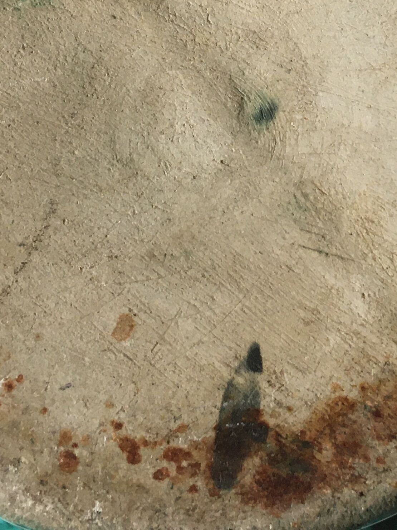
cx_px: 232
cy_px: 71
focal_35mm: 79
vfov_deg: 24.1
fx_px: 1208
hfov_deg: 18.6
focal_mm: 4.15
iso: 40
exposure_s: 1/33
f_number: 2.2
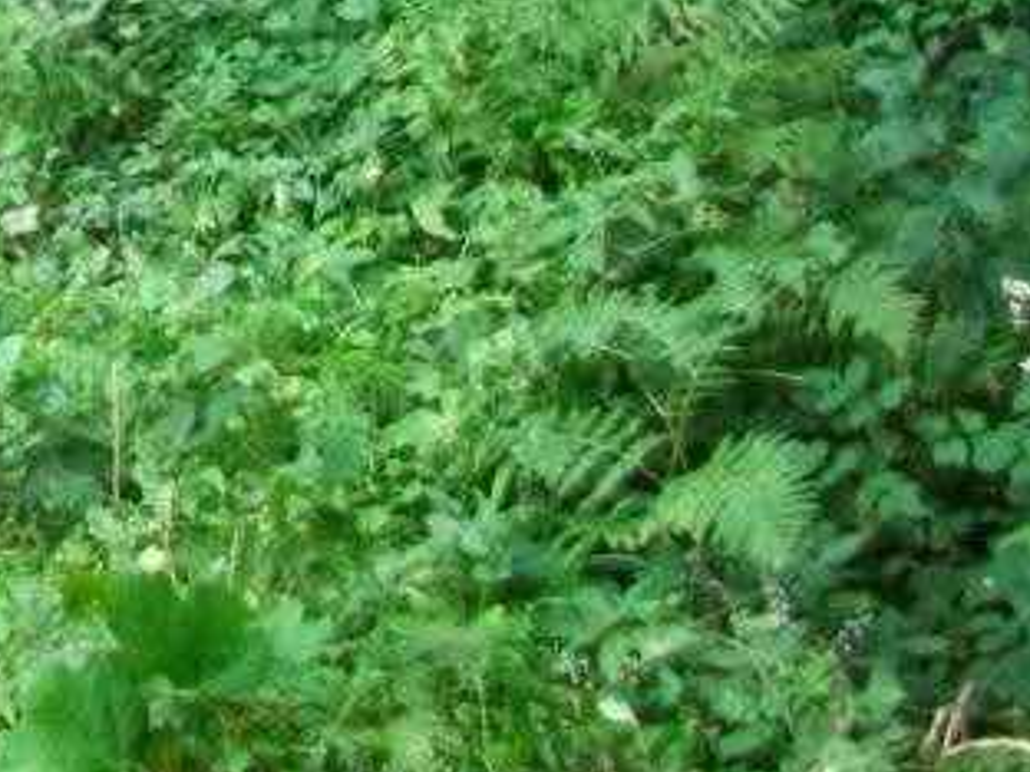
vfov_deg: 13.4
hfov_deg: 17.0
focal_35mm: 105
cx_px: -492
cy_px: -323
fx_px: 3124
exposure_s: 1/25
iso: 160
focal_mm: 5.7
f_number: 2.8
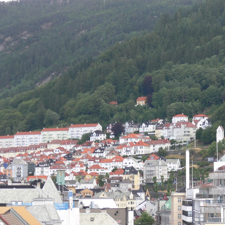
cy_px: 112
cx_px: 142
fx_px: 1331
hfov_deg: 9.7
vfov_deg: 9.7
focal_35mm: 181
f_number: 4
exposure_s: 1/50
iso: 80
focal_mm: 32.4
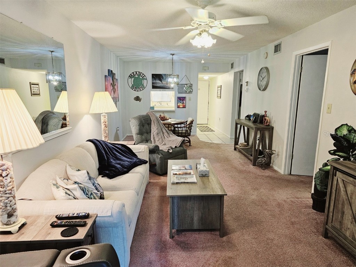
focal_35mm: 23
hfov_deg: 73.9
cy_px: 134
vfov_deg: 58.9
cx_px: 178
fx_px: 237
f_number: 1.7
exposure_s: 1/120
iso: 500
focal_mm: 6.3
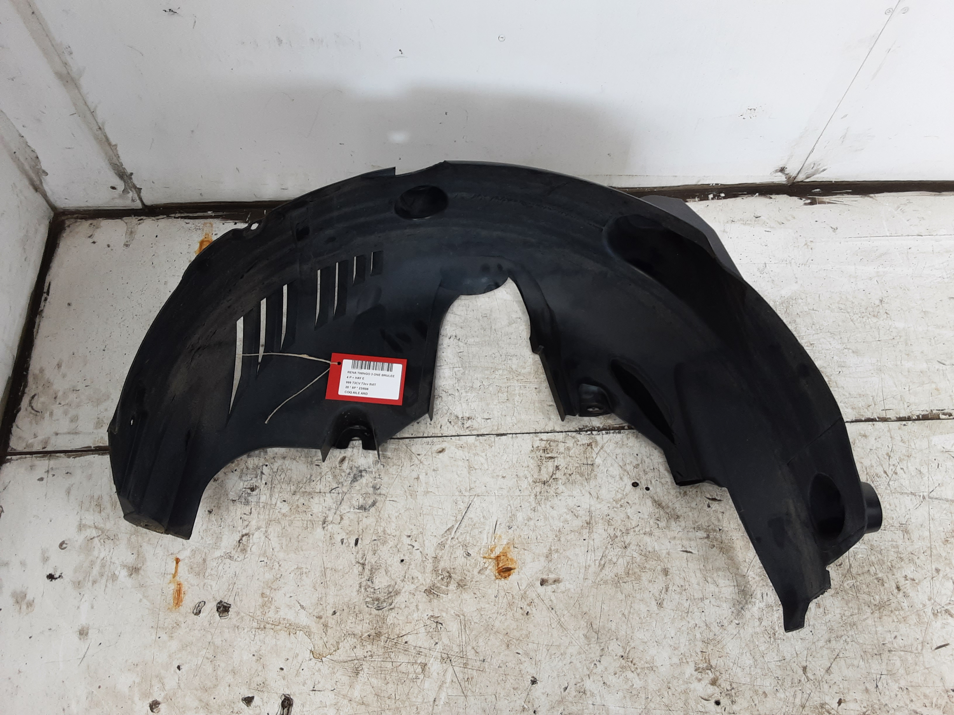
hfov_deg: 65.3
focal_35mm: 27
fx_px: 744
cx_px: 477
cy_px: 358
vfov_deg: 51.4
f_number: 1.9
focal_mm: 2.91
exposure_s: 1/50
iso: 40
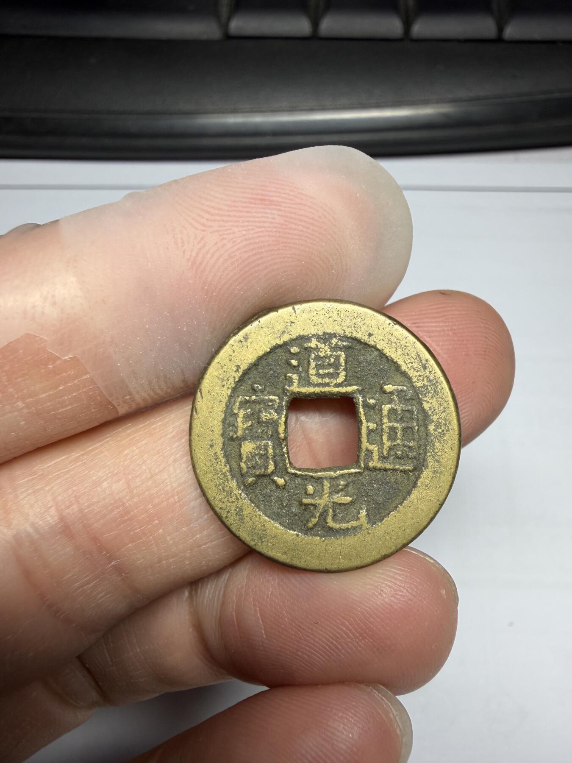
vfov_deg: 67.3
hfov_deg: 53.1
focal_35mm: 26
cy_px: 382
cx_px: 286
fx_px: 573
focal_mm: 2.22
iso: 64
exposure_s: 1/121
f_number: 2.2
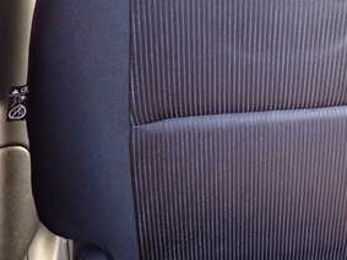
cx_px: 281
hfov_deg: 35.0
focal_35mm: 53
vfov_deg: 27.2
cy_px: 75
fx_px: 531
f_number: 2
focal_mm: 4.5
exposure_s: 1/30
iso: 250
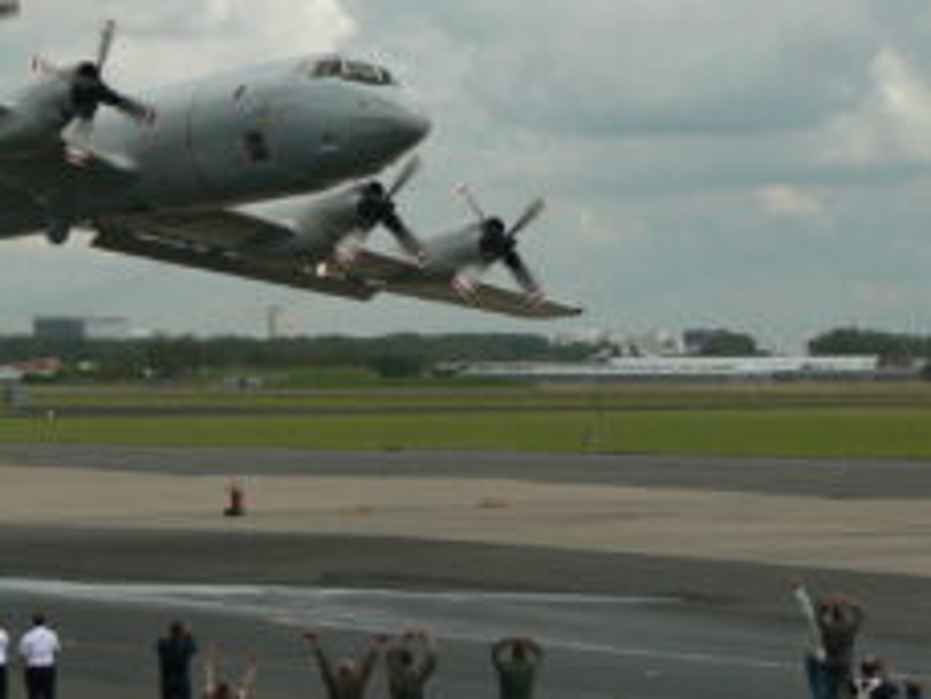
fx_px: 3875
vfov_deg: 10.3
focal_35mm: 144
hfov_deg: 13.3
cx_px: -215
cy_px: 284
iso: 100
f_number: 3.6
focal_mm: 9.2
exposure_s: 1/640
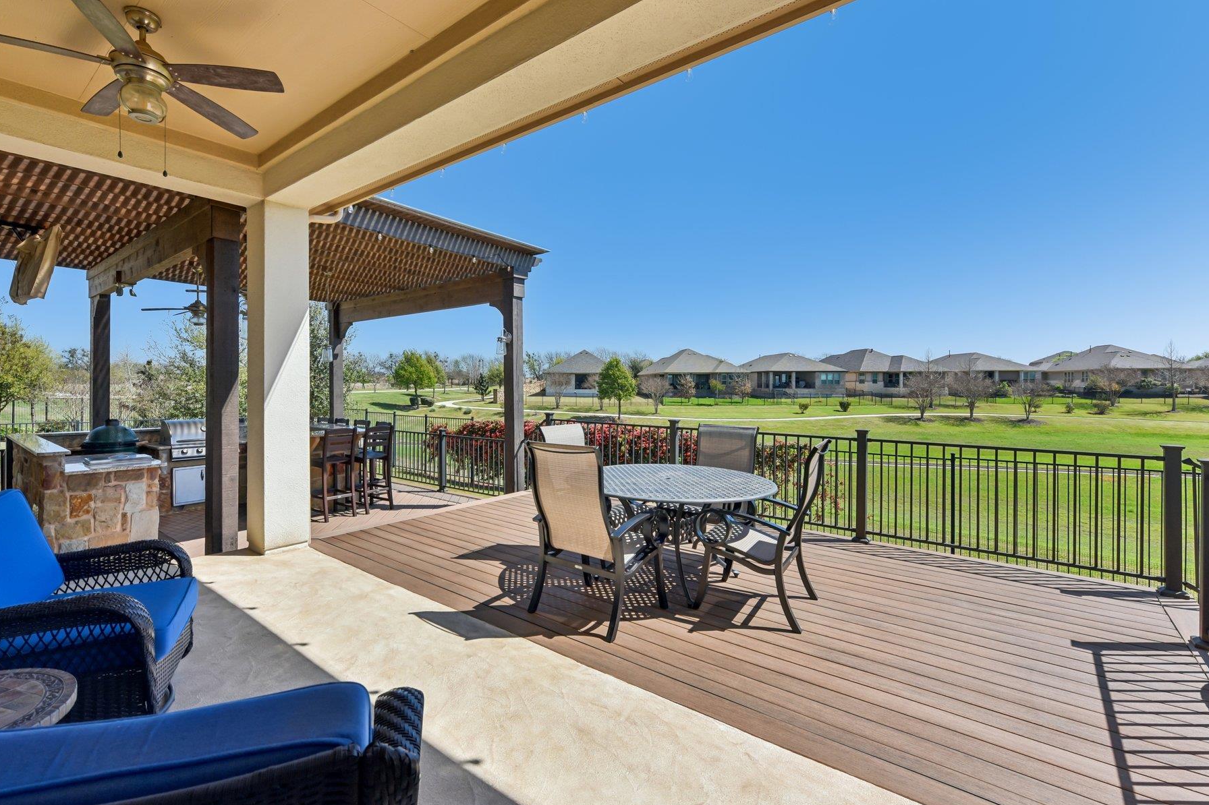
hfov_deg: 96.5
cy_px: 385
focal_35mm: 16
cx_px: 553
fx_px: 537
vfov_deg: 73.7
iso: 100
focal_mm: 14
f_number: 8
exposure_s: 1/400
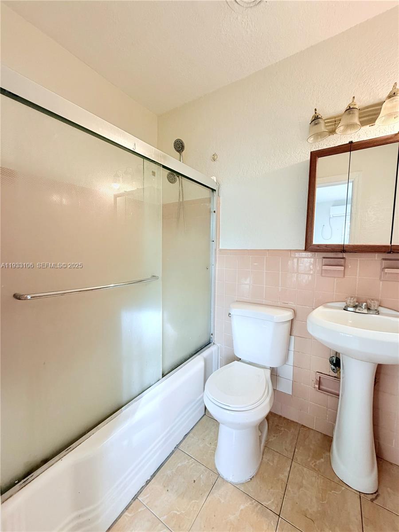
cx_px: 200
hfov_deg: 85.7
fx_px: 215
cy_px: 266
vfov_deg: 102.1
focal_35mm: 14
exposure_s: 1/120
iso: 200
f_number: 2.2
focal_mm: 2.22
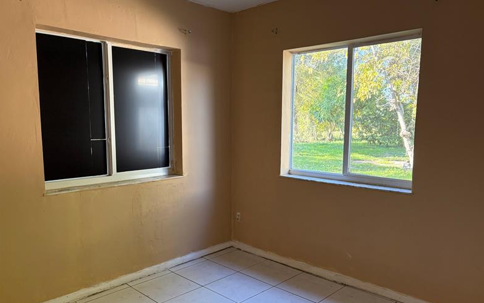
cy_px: 165
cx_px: 242
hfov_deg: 66.5
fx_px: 369
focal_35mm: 28
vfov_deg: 44.5
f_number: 1.6
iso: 125
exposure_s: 1/94
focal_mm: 5.96
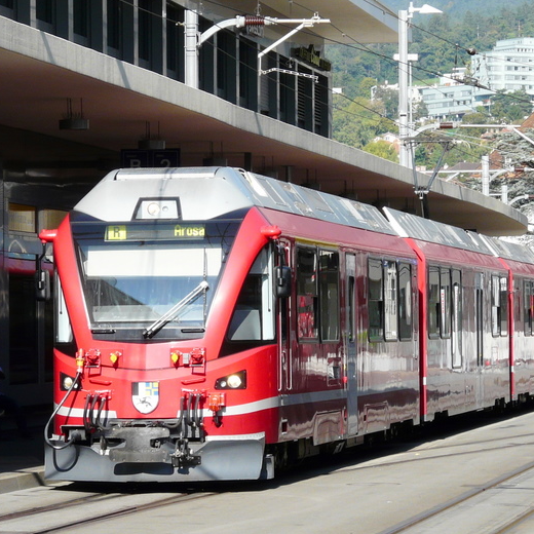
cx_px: 236
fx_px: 3560
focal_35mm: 204
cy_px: 305
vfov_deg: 8.6
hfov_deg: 8.6
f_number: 5.6
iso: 100
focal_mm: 19.7
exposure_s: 1/320
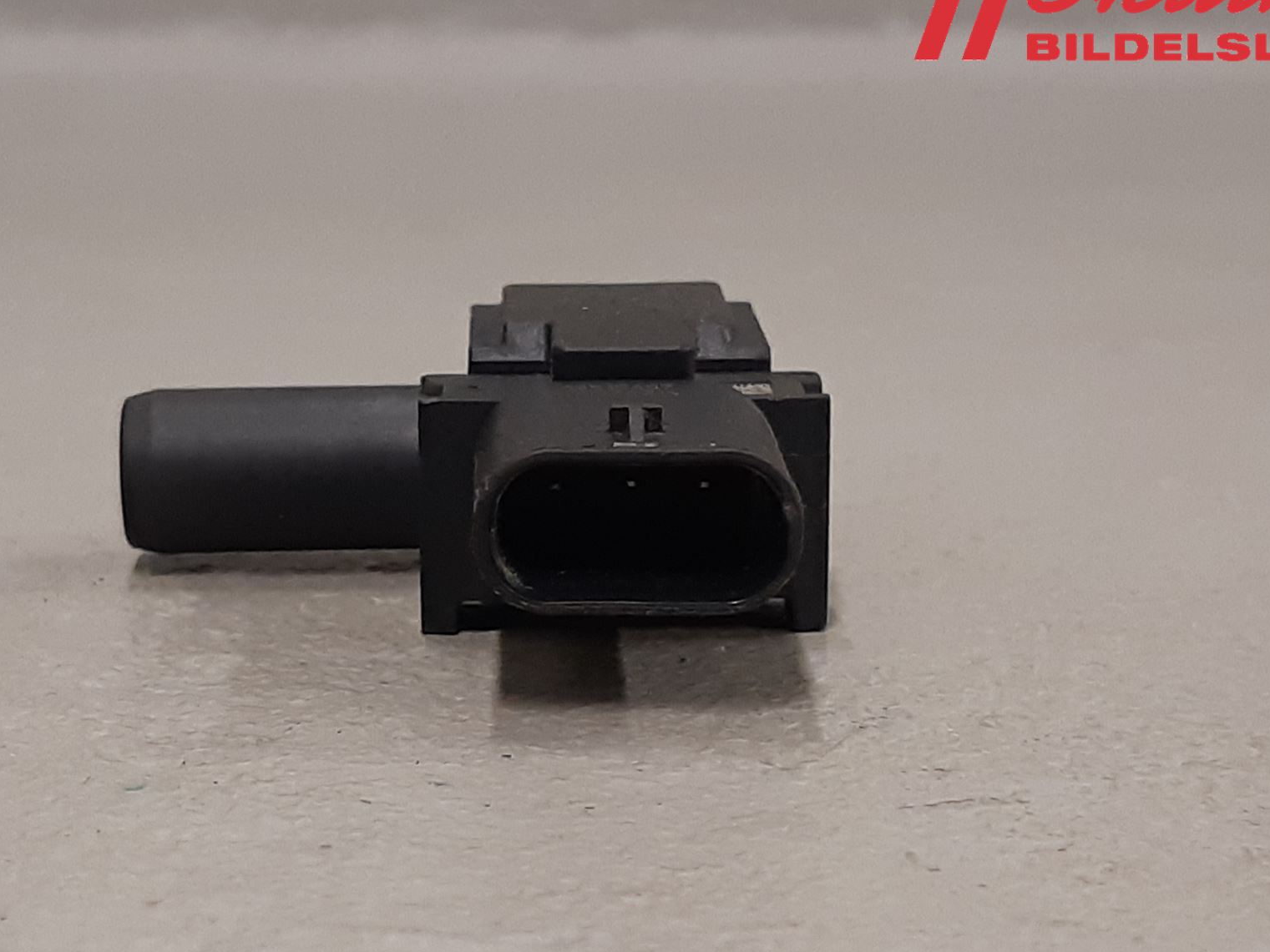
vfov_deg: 40.6
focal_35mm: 35
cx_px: 572
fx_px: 1284
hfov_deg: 52.5
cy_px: 560
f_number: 1.7
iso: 160
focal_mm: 3.93
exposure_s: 1/50
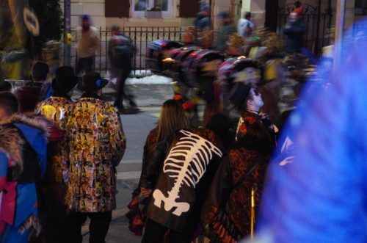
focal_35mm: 135
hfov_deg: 15.2
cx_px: 184
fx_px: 1373
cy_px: 122
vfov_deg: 10.1
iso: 3200
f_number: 5.6
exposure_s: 1/5
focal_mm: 90
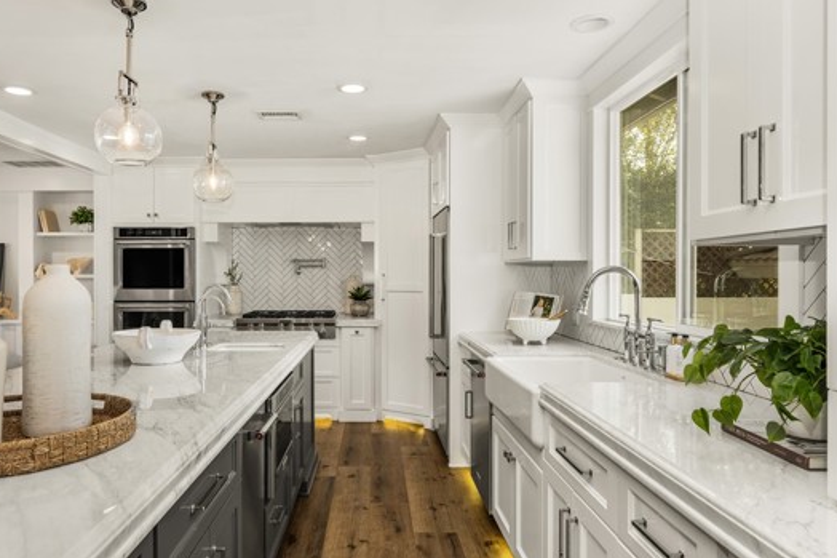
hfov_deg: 76.2
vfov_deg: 55.7
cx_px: 334
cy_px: 313
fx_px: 526
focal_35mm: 23
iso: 125
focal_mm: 18.5
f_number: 6.3
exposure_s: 1/20
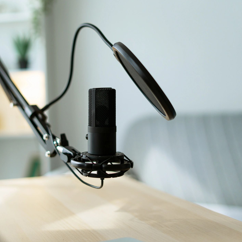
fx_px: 506
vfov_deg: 26.9
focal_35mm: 64
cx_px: 102
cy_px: 121
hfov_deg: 26.9
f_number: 2
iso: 160
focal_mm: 50
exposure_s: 1/800
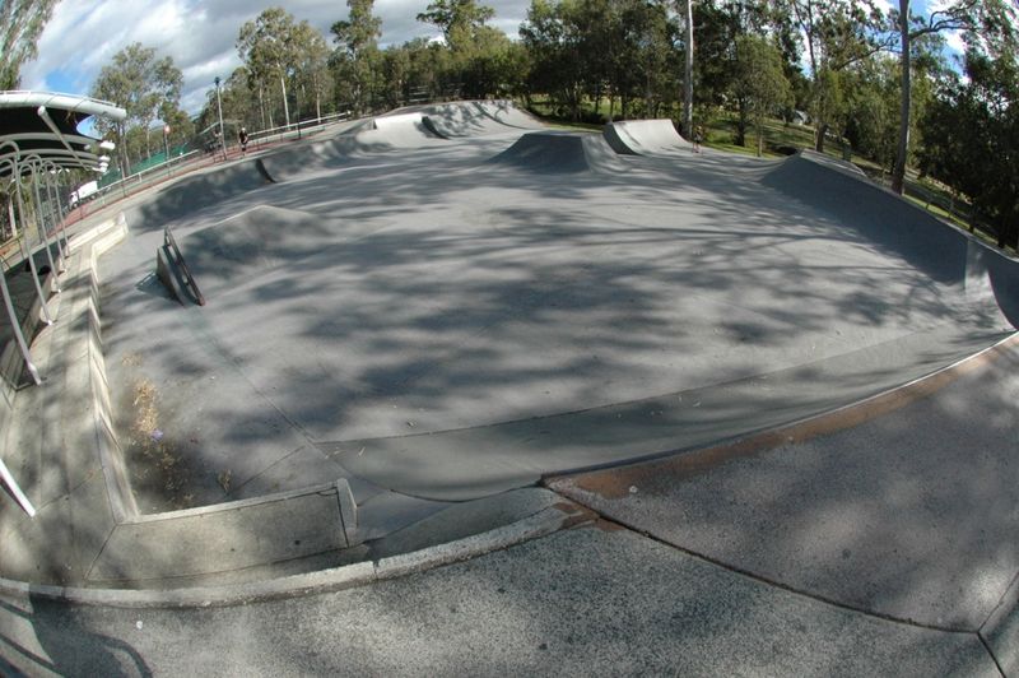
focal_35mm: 16
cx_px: 510
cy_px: 339
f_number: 13
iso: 800
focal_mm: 10.5
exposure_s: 1/640
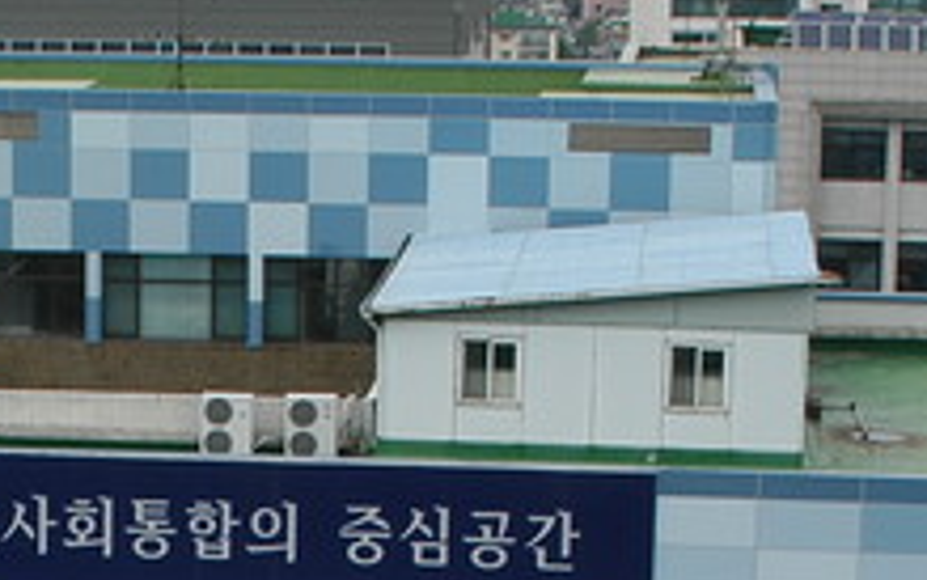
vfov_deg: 8.5
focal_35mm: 152
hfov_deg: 13.6
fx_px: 3841
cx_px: 99
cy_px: 847
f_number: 11
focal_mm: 28
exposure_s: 1/125
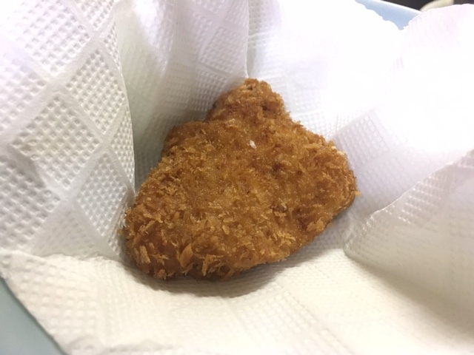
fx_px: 397
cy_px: 178
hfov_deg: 61.7
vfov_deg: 48.2
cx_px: 237
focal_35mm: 29
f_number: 2.2
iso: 200
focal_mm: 4.2
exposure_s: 1/30
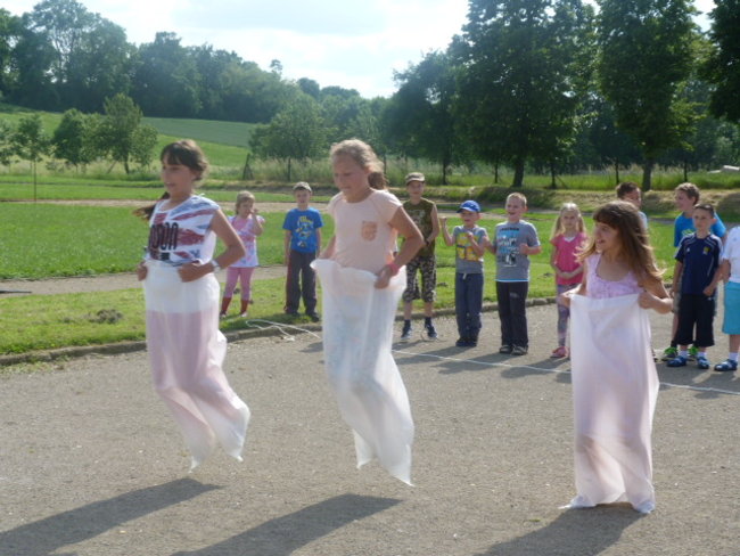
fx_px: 1433
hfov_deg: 29.0
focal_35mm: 67
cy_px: 278
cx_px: 370
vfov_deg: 21.9
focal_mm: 12.1
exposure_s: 1/250
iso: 80
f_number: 5.6
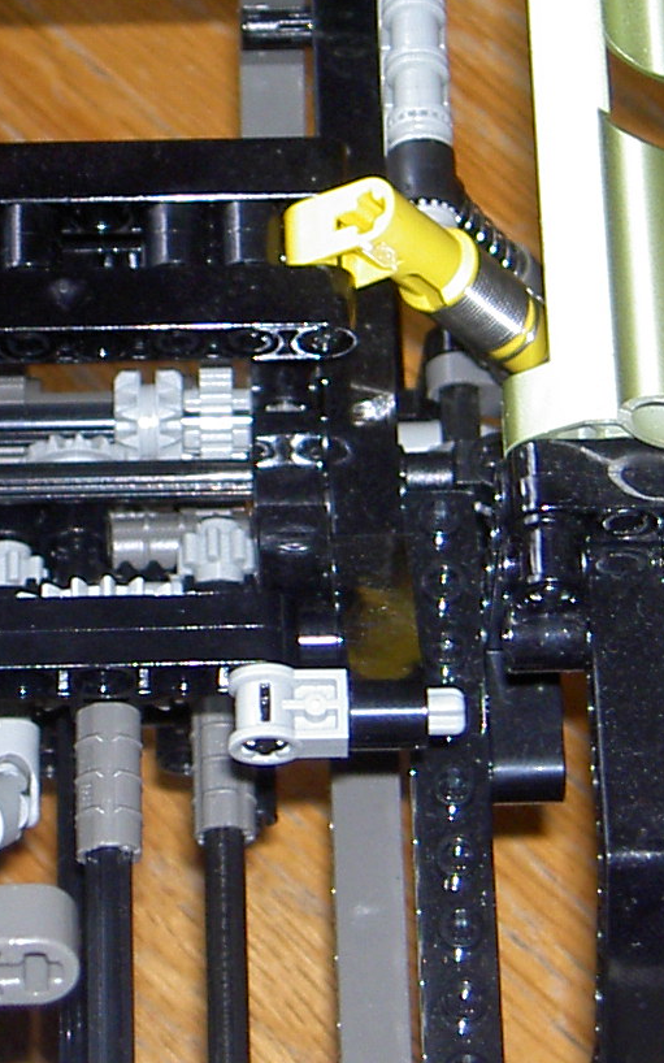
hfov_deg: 9.0
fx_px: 4229
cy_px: 398
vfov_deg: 14.3
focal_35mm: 146
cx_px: 97
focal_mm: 11.3
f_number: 3.3
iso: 100
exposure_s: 1/68.5
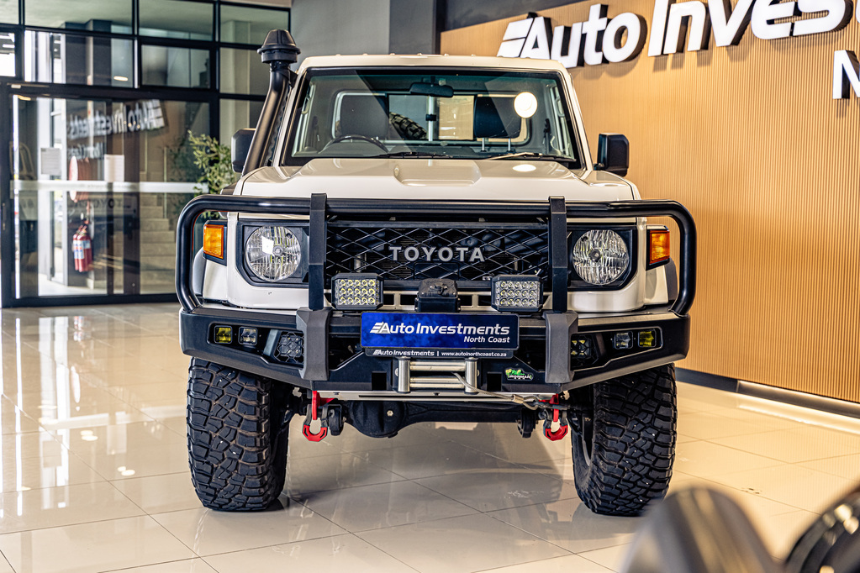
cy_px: 286
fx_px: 1099
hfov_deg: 42.7
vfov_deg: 29.2
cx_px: 430
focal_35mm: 46
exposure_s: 1/125
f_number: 4
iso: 640
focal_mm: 46
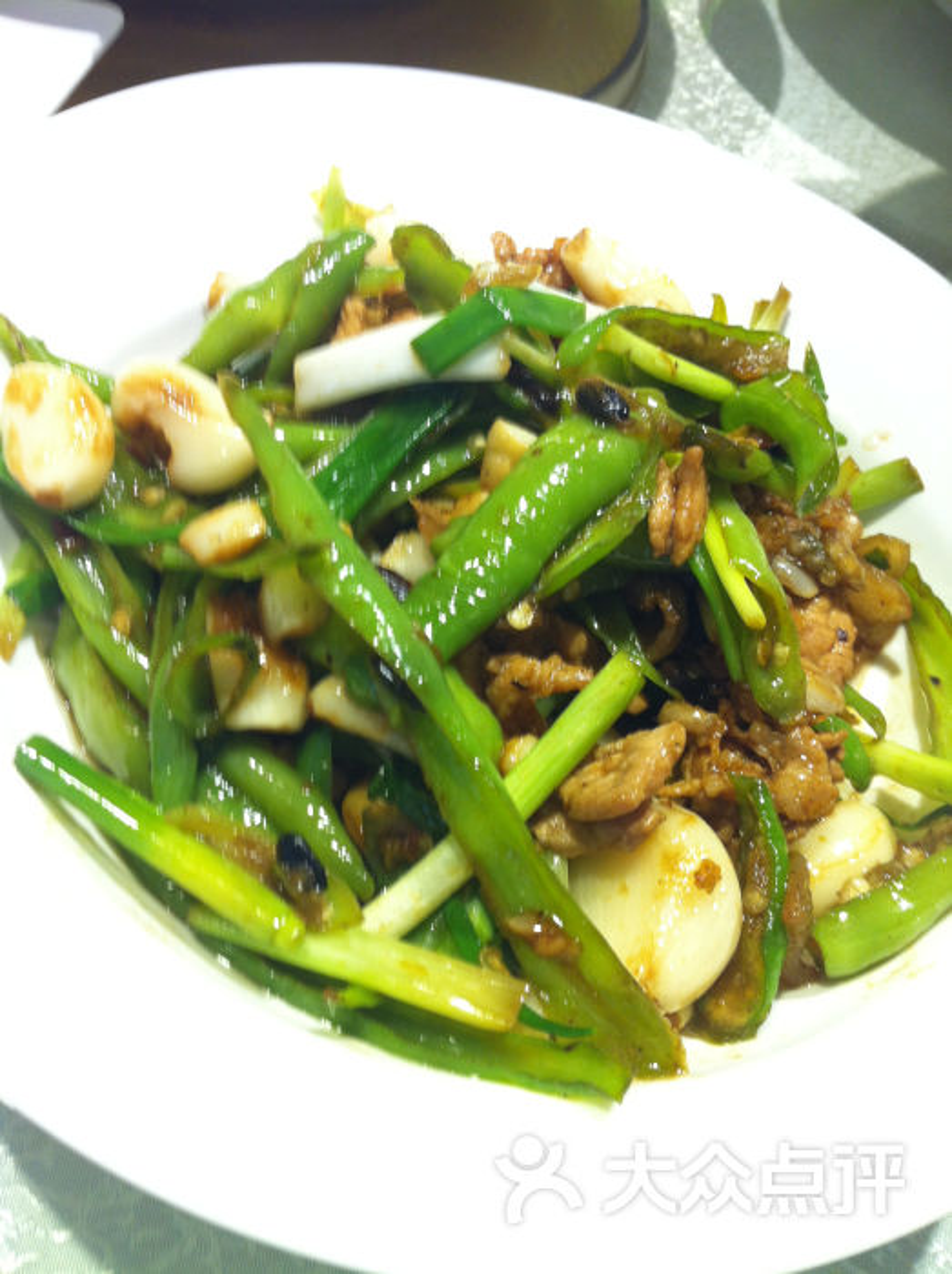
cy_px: 637
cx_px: 476
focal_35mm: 35
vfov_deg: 52.7
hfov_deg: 40.6
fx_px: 1287
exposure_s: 1/15
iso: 80
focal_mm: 3.85
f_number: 2.8
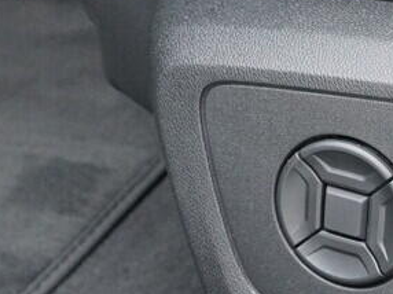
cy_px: 249
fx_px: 1407
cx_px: 585
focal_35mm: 124
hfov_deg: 14.8
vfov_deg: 11.9
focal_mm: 24
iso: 5000
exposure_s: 1/125
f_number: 6.3
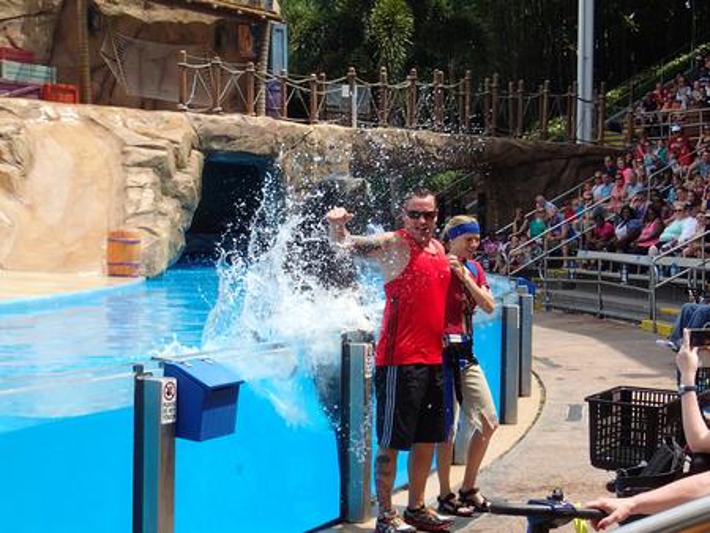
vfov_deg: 25.7
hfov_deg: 33.8
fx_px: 1170
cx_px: 355
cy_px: 266
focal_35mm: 57
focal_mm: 10.3
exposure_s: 1/800
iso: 200
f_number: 5
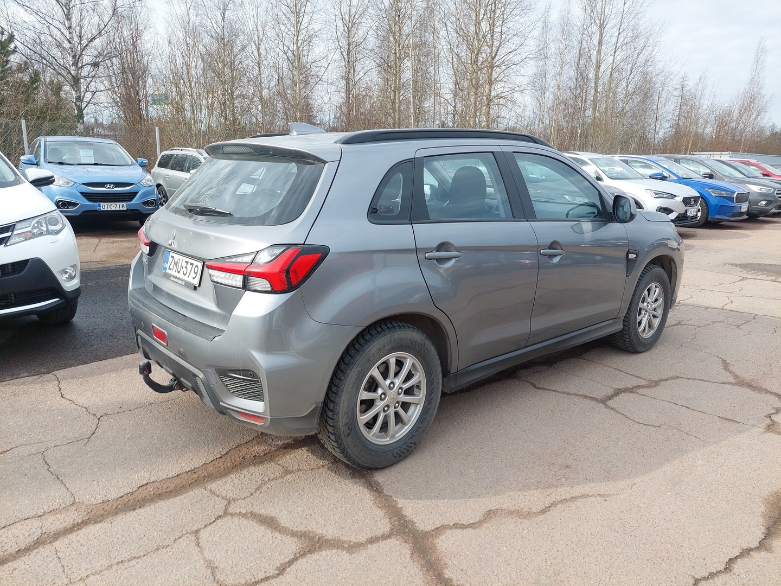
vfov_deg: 54.9
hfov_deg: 69.4
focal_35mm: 25
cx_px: 390
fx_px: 564
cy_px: 293
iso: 40
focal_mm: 5.23
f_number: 1.8
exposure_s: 1/649
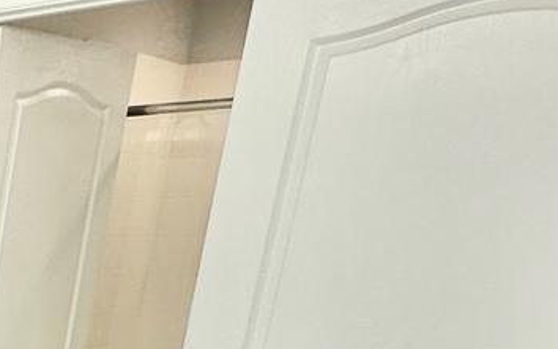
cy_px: 507
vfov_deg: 17.6
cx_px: -588
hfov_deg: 18.4
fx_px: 1019
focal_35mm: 67
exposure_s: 1/138
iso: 40
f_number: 2.2
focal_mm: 2.22
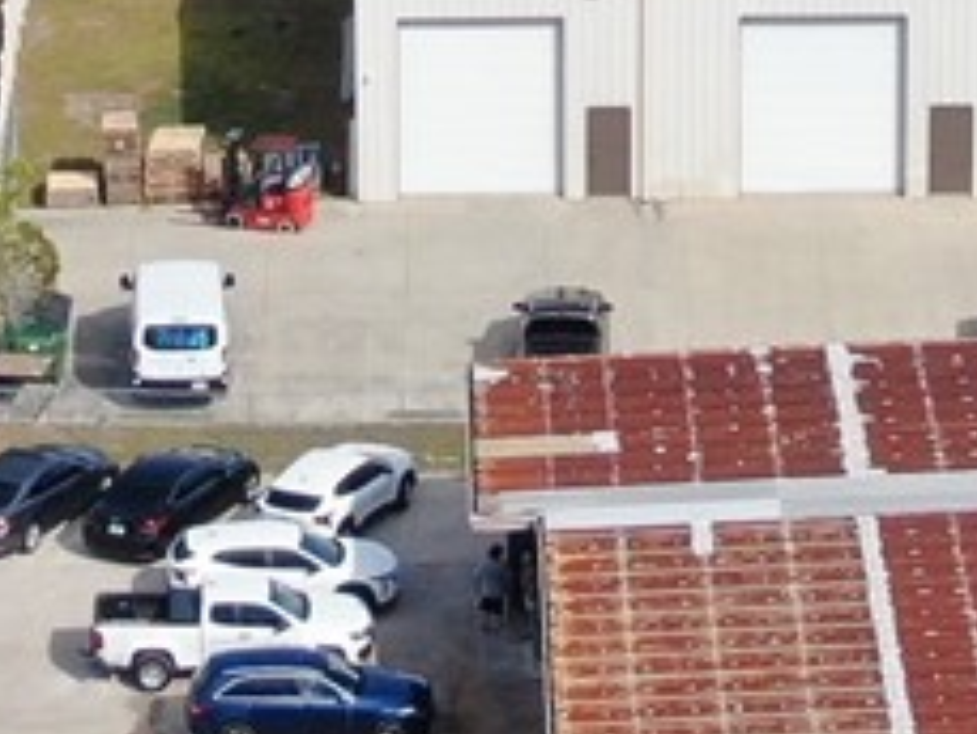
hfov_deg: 7.9
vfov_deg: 5.8
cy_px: -559
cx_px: 363
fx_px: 7088
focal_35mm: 251
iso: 100
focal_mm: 6.21
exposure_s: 1/800
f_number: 3.3
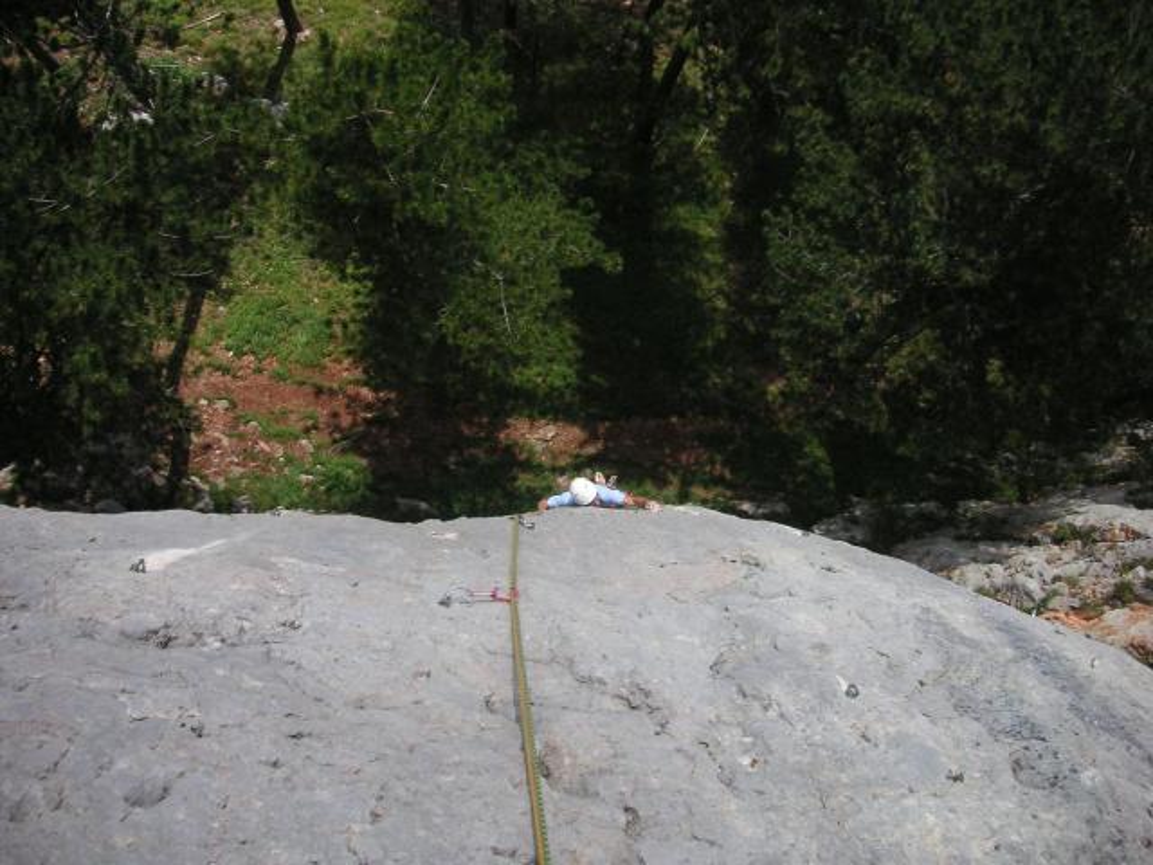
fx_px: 1232
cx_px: 576
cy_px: 432
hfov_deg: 50.1
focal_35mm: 37
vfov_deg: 38.7
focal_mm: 6.1
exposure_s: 1/180
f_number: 6.7
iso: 50
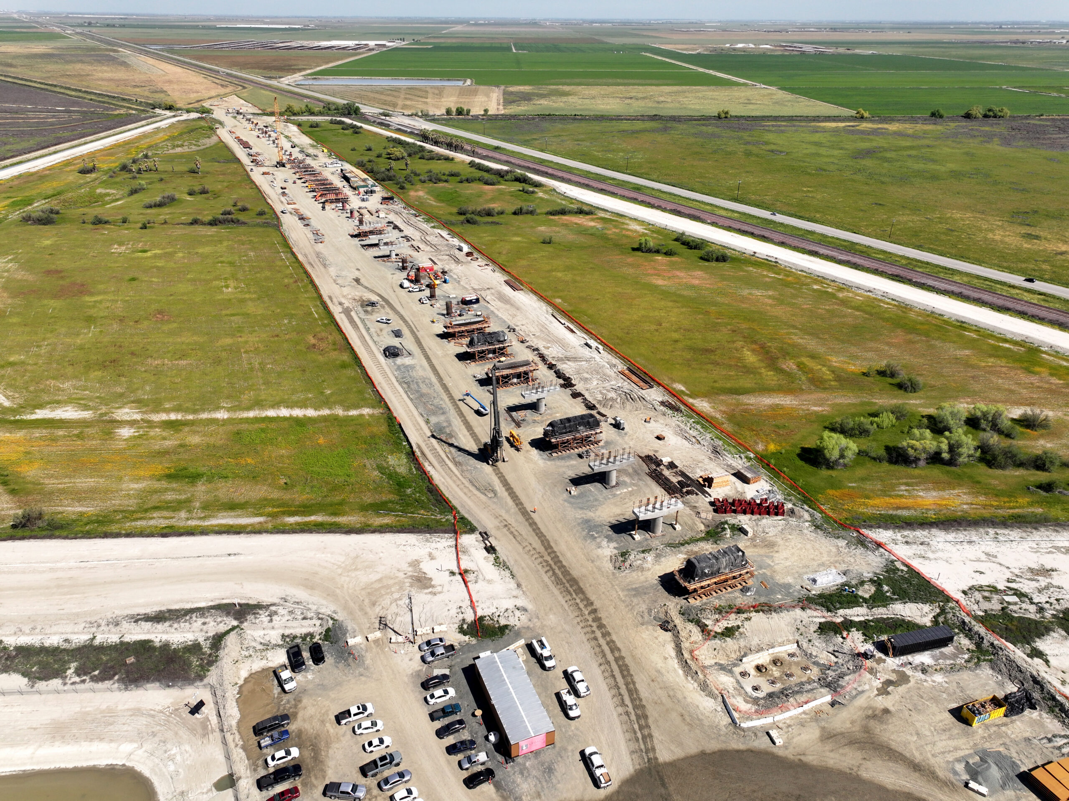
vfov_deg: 56.8
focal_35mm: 24
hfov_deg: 71.6
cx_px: 534
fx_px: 741
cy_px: 400
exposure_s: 1/2000
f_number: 2.8
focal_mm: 12.29
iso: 100
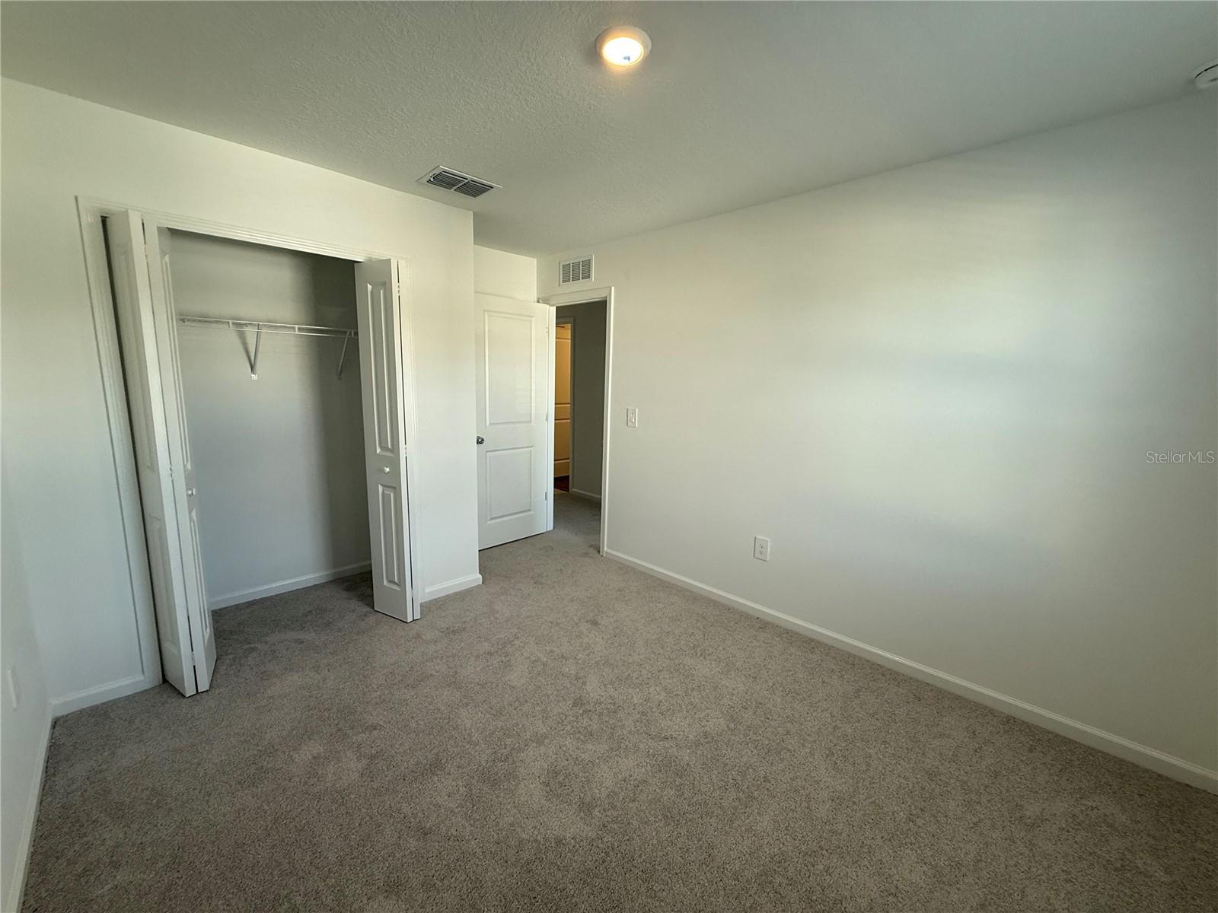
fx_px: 493
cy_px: 456
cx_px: 609
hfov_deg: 102.1
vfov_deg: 85.7
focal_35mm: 14
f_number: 2.2
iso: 125
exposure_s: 1/120
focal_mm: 2.22
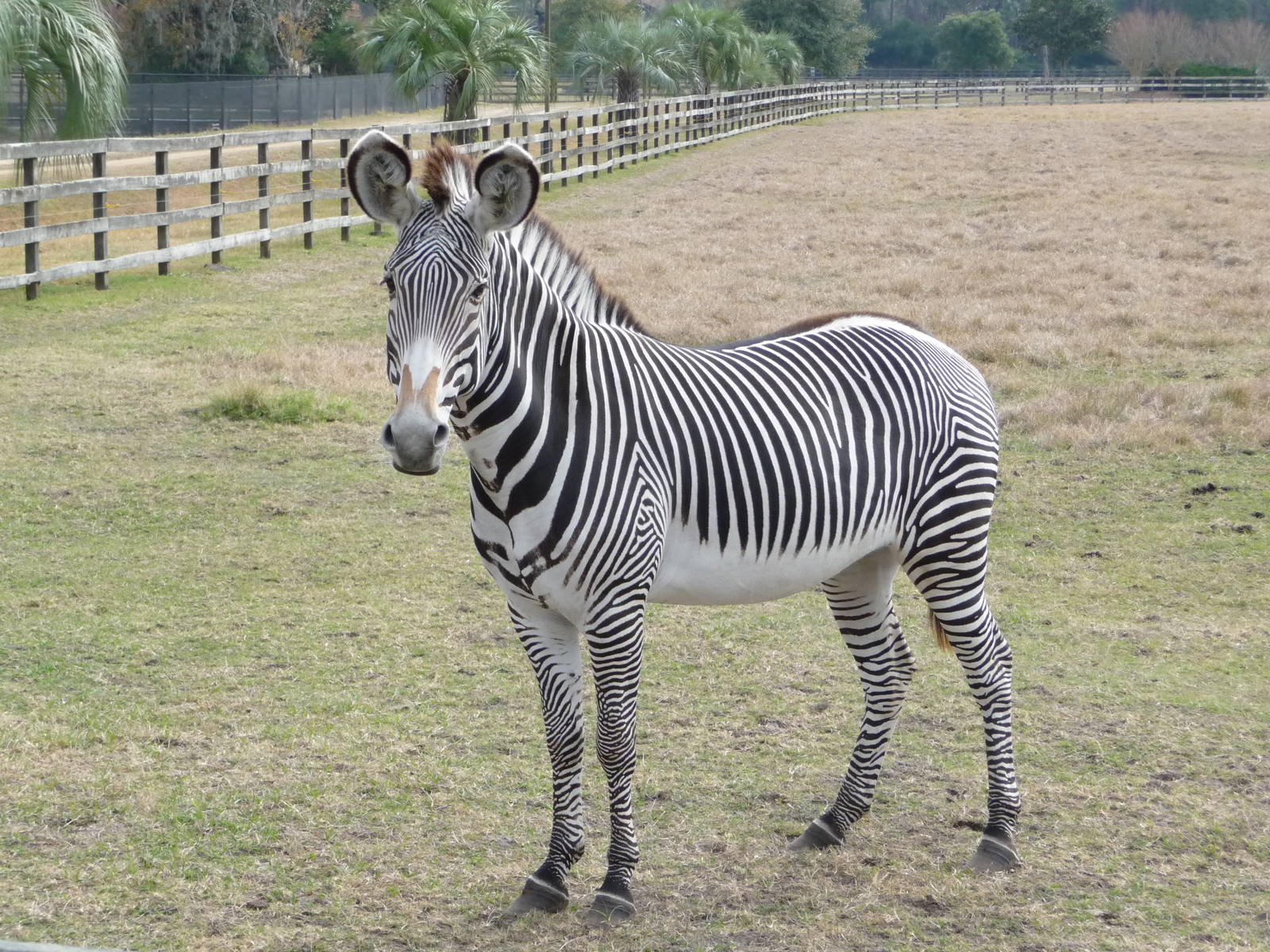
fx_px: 3779
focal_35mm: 103
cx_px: 635
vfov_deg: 14.4
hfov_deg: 19.1
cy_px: 476
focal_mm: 17.5
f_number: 4.7
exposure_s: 1/500
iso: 250
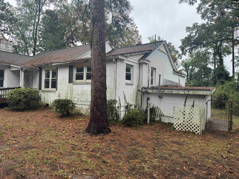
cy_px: 90
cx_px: 120
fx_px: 166
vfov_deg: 56.8
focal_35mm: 24
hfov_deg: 71.6
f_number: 1.78
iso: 50
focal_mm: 6.76
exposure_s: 1/123
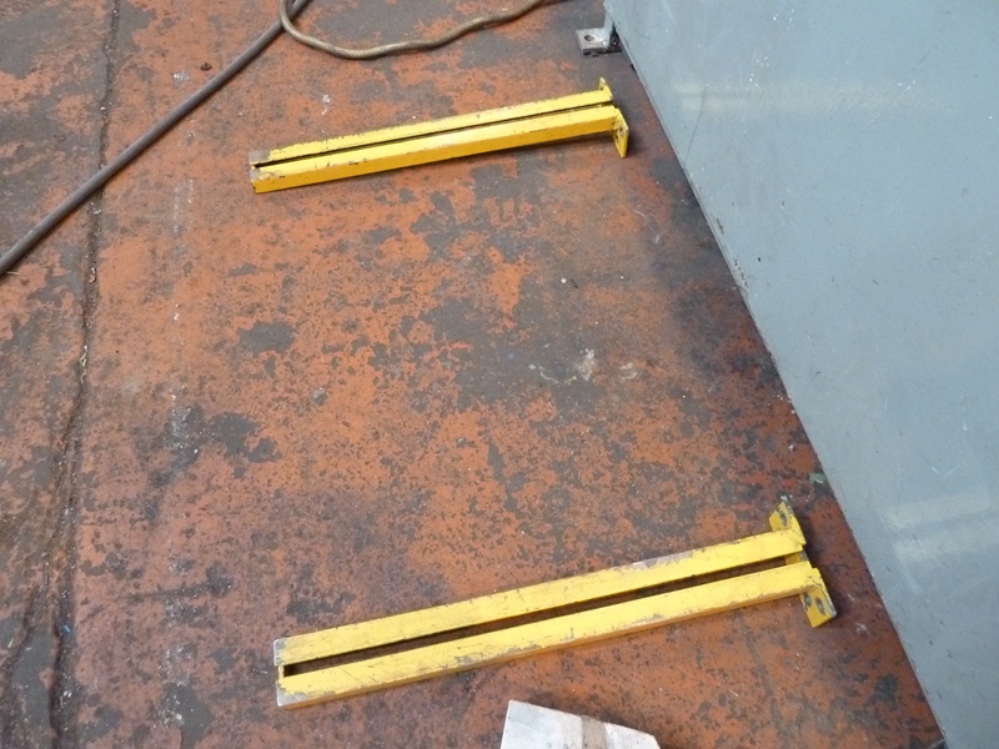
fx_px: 721
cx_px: 500
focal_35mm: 25
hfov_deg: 69.4
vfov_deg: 54.9
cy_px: 374
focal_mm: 4.1
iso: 800
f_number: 3.3
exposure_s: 1/50
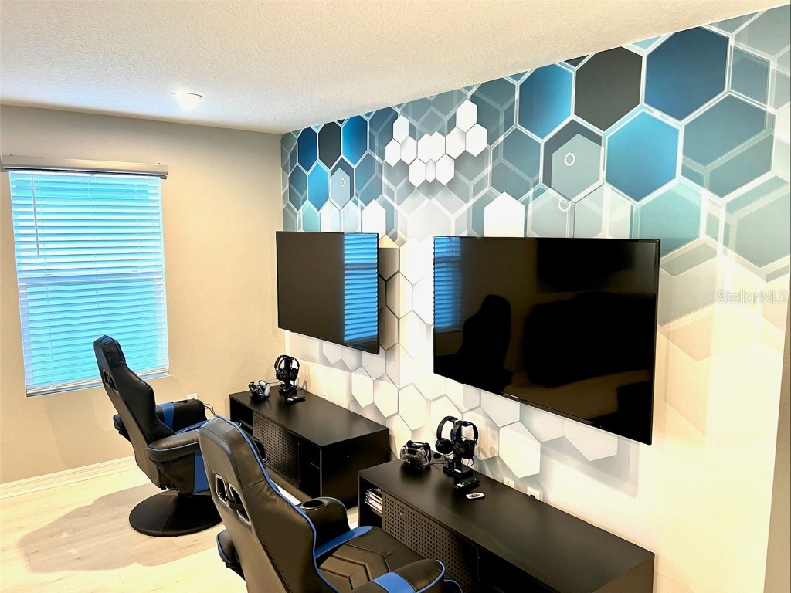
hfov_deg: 67.3
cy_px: 296
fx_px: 594
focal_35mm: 26
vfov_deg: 53.1
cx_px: 396
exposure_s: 1/60
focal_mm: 5.7
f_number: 1.5
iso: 160
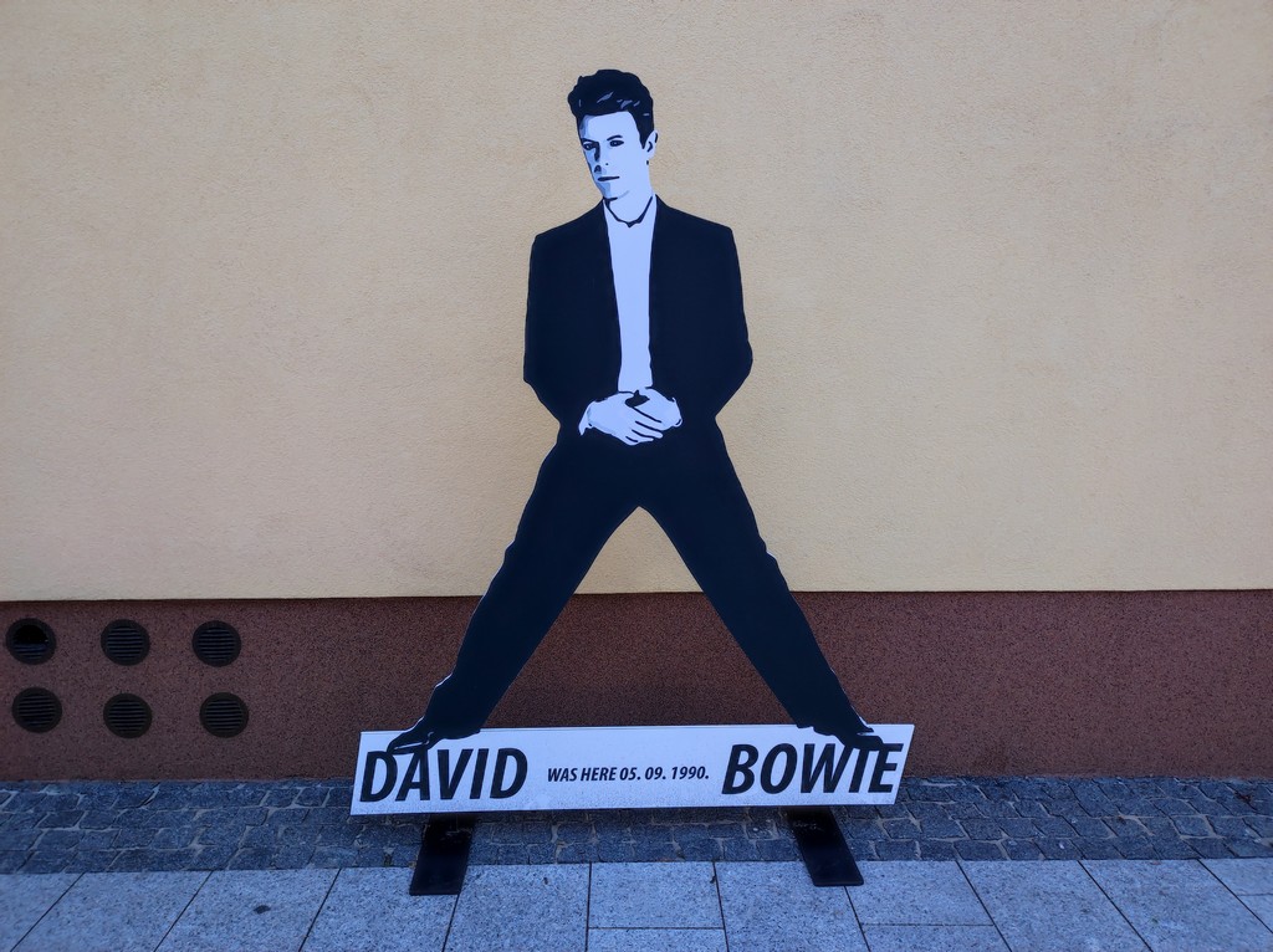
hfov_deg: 69.4
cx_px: 636
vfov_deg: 54.8
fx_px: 919
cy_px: 476
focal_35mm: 25
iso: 74
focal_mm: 4.7
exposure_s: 1/100
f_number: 1.79
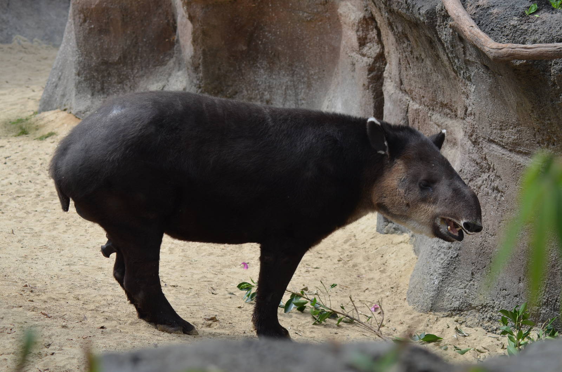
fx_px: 2150
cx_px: 281
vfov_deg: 9.9
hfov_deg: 14.9
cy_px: 186
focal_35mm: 138
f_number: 5.6
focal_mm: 92
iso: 220
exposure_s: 1/500
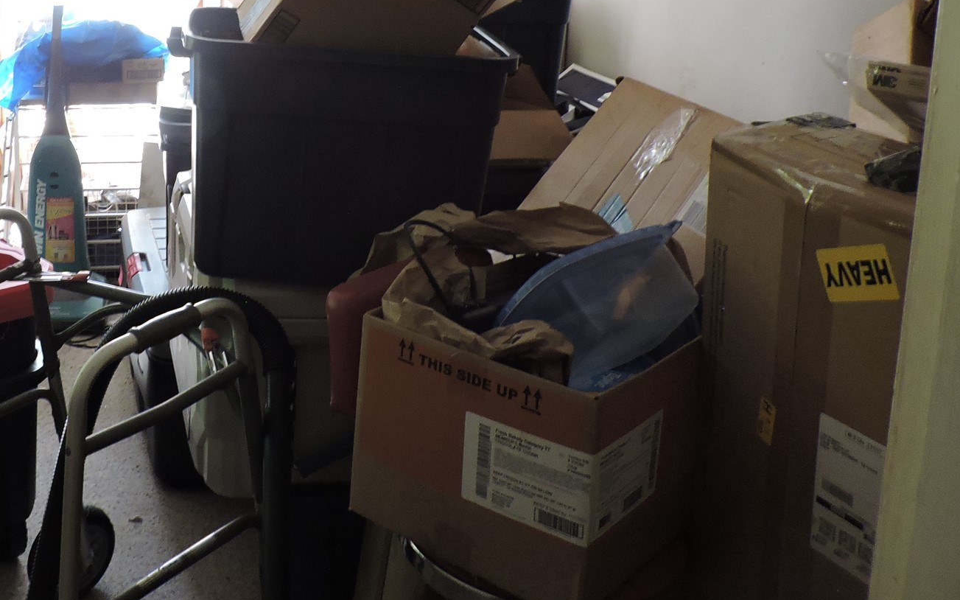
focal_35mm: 40
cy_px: 55
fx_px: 1046
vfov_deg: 30.5
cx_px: 224
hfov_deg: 47.2
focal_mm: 4.3
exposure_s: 1/8
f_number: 3
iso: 400
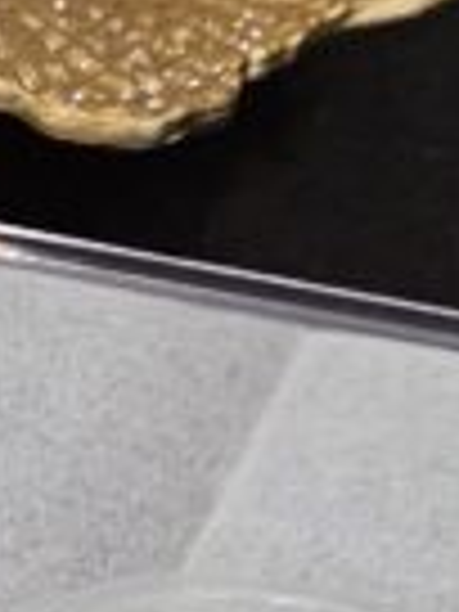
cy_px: 1530
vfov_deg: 13.5
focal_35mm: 98
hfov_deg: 9.0
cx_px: -1215
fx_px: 1733
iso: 400
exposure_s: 1/60
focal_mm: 2.2
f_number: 2.2
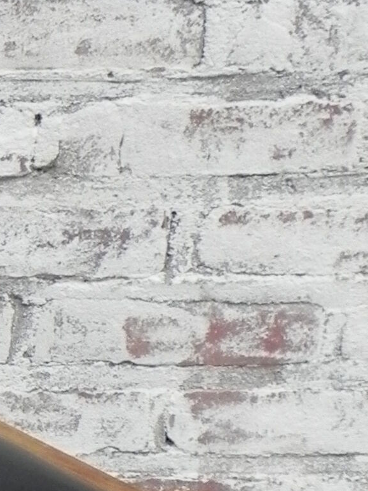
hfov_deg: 9.7
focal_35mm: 137
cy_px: 485
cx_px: -477
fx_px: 1942
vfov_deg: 14.2
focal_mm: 5.2
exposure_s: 1/30
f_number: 2.8
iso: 219
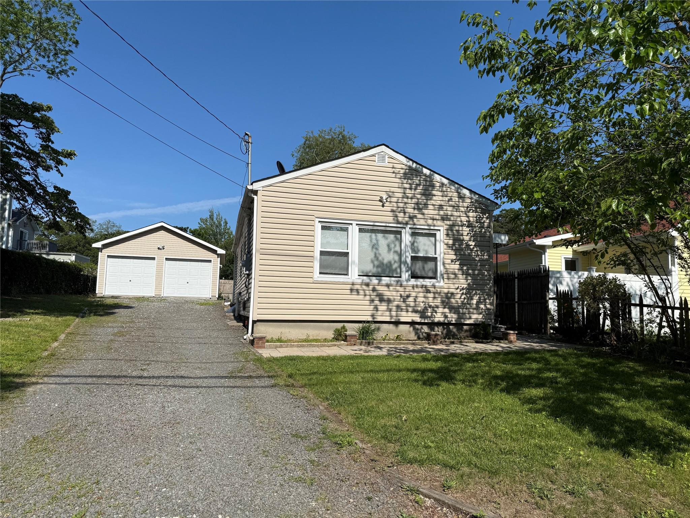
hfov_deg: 71.6
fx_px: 478
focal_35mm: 24
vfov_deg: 56.8
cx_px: 345
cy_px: 259
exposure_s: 1/6711
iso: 80
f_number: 1.78
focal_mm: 6.76
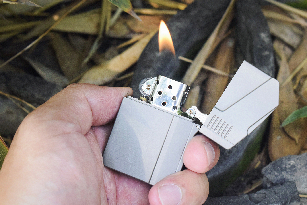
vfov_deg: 16.6
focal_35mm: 82
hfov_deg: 24.6
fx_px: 703
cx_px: 154
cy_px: 102
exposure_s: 1/250
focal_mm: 55
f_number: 8
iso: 3200
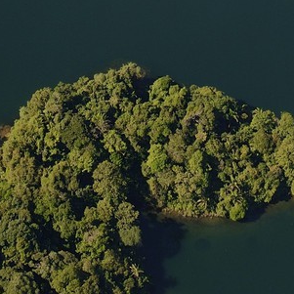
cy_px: -347
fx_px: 1259
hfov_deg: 13.2
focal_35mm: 131
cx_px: 24
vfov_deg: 11.6
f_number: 9
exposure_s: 1/800
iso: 320
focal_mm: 29
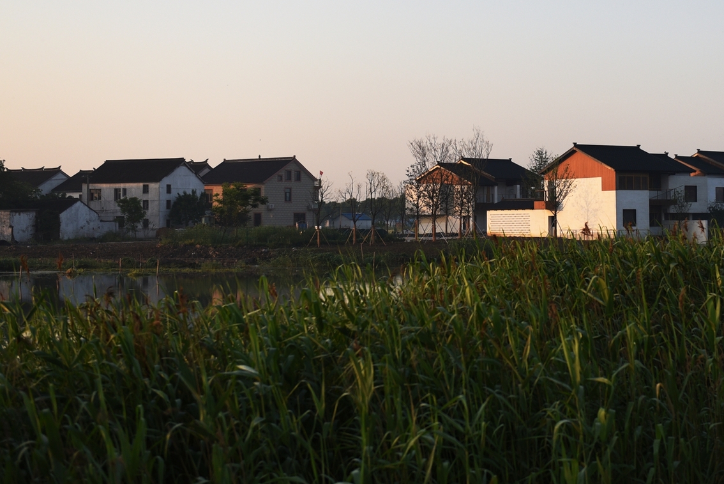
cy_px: 160
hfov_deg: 29.8
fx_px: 1348
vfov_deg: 20.3
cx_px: 495
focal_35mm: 67
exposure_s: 1/3200
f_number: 2.8
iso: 400
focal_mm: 38
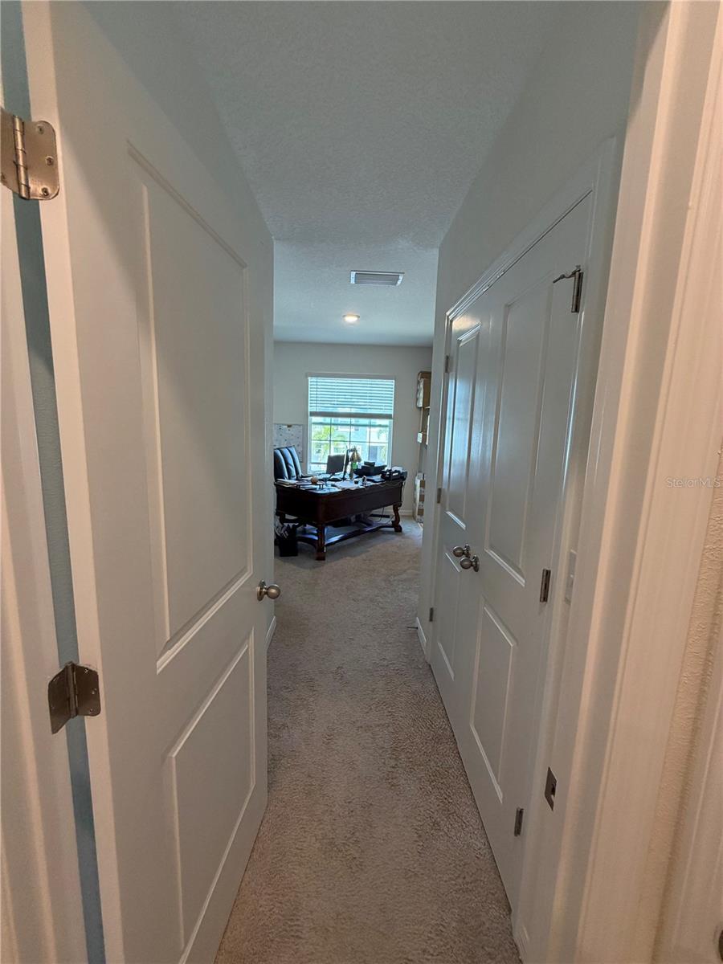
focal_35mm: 14
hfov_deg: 85.7
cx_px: 362
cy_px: 482
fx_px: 390
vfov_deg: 102.1
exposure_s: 1/60
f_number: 2.2
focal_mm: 2.22
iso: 160
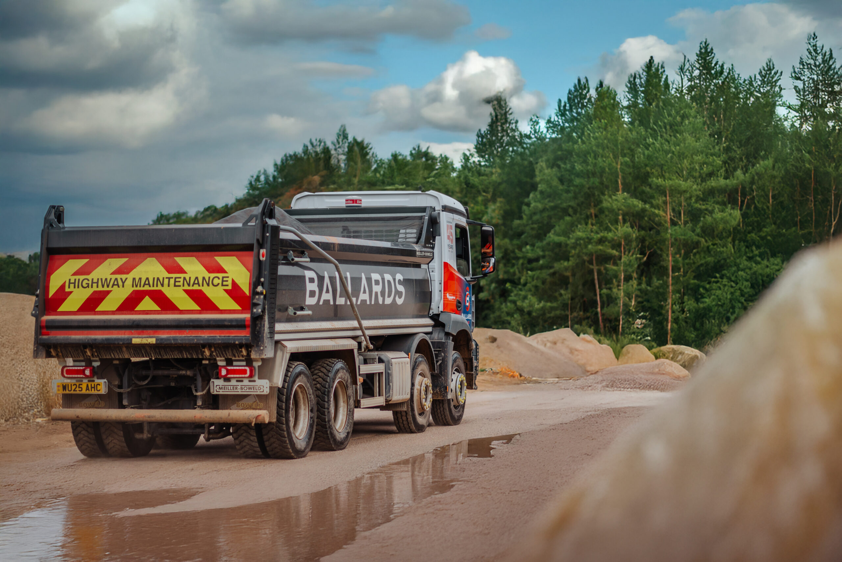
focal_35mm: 85
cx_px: 421
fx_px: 1989
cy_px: 281
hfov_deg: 23.9
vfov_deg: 16.1
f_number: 1.8
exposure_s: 1/3200
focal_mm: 85
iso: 250
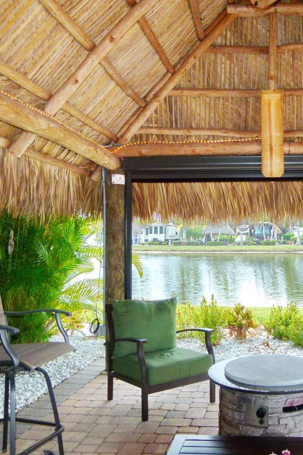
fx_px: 442
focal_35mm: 35
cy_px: 227
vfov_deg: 54.4
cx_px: 254
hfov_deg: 36.2
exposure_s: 1/125
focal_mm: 4.5
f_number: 4
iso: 100
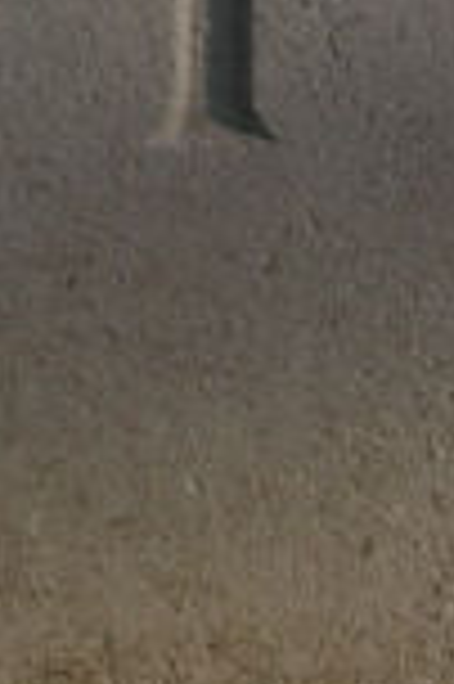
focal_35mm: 356
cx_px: 265
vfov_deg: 5.6
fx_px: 6749
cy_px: -891
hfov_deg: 3.9
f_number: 8
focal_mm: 40
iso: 200
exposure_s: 1/1000
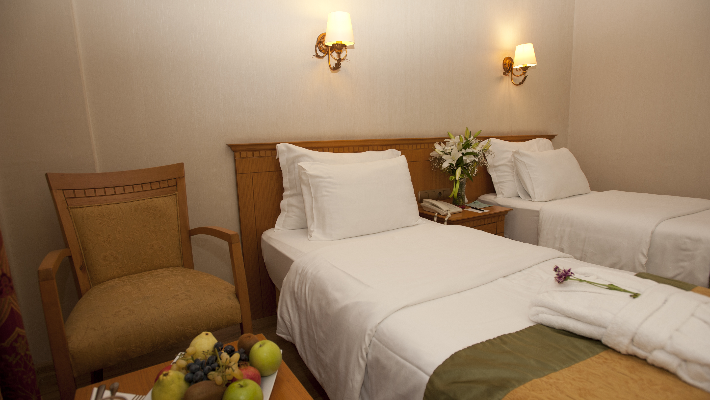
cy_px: 199
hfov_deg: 86.6
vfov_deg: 55.9
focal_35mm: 20
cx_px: 355
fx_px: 377
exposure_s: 1/60
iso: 320
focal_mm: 19
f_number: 5.6
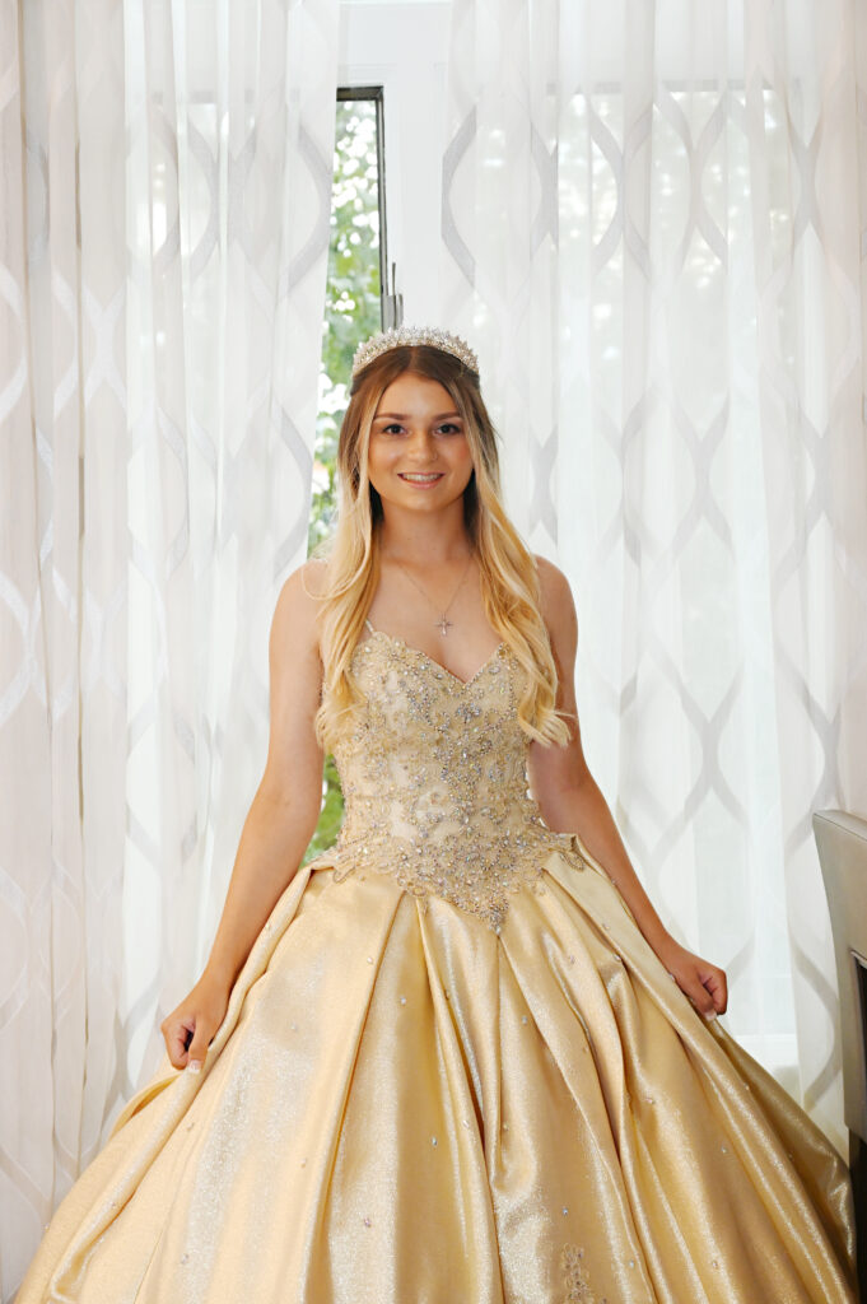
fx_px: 1954
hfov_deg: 25.0
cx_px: 434
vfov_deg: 36.9
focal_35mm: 54
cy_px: 652
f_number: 4.5
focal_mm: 54
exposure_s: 1/200
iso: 2000
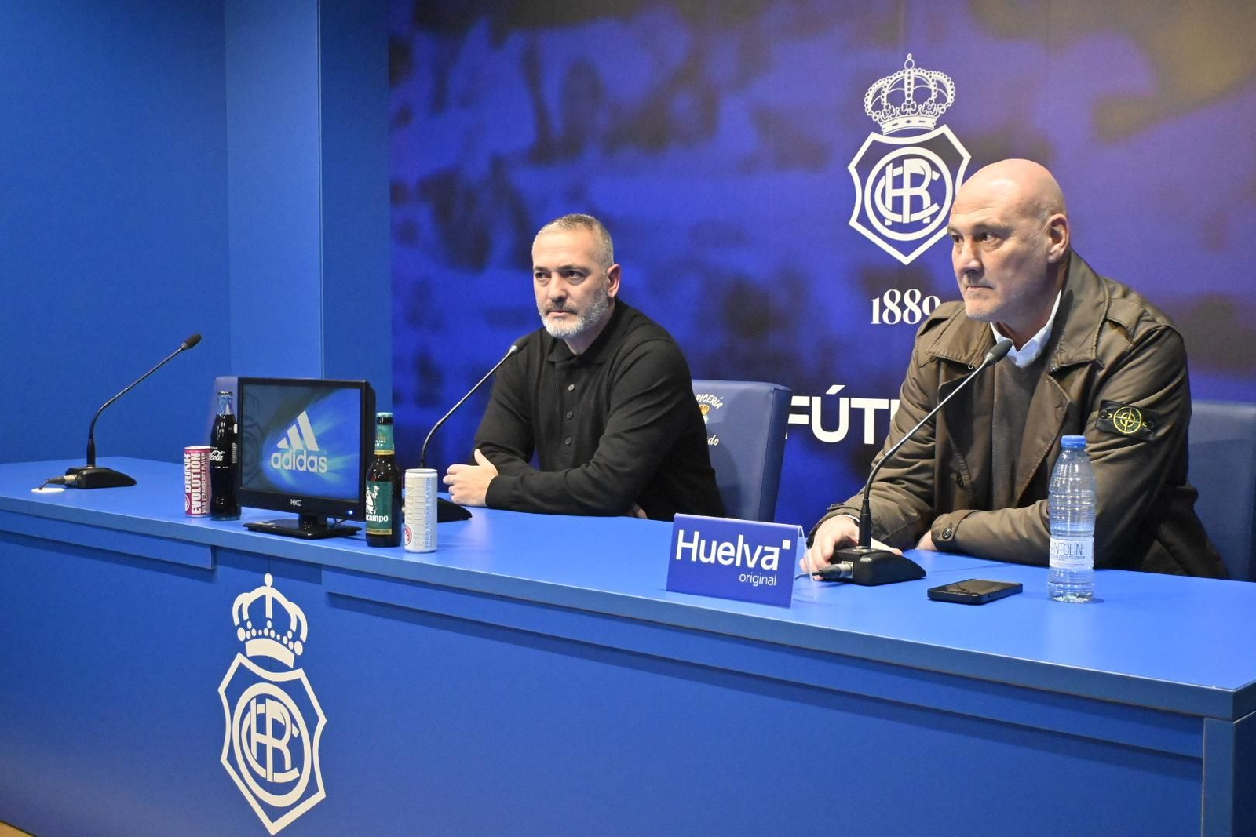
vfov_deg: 32.4
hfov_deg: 47.1
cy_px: 418
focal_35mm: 41
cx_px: 628
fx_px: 1439
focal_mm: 27.5
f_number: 4.5
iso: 6400
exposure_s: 1/200
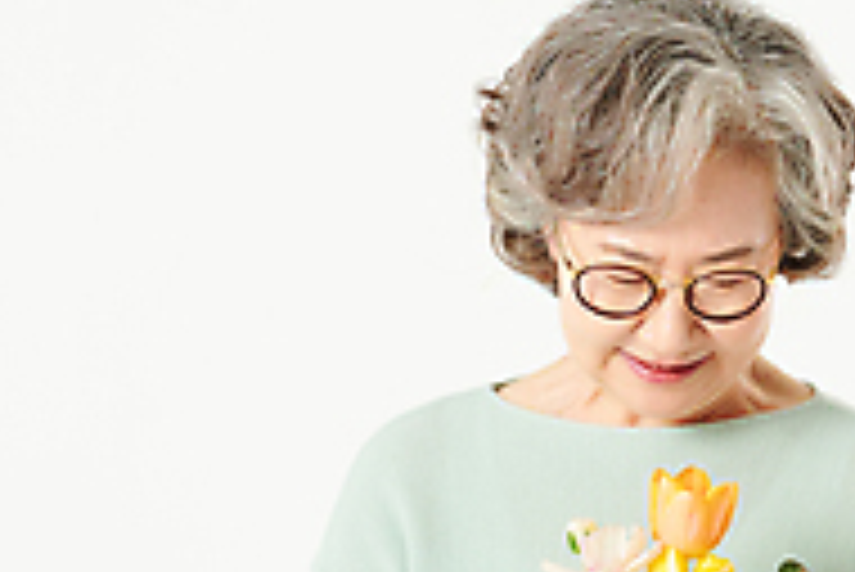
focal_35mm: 365
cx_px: 652
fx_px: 8675
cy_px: 592
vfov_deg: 3.8
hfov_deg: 5.6
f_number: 11
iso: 100
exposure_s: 1/125
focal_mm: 145
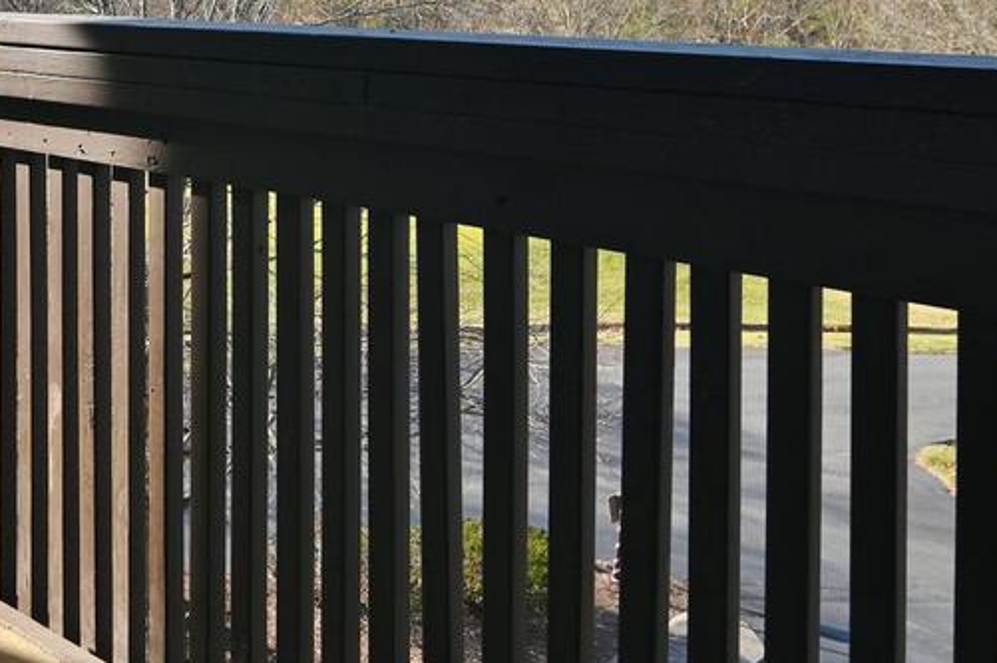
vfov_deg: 27.3
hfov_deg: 38.7
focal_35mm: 46
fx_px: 1273
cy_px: -18
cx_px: 40
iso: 100
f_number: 6.3
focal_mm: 16
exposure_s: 1/320
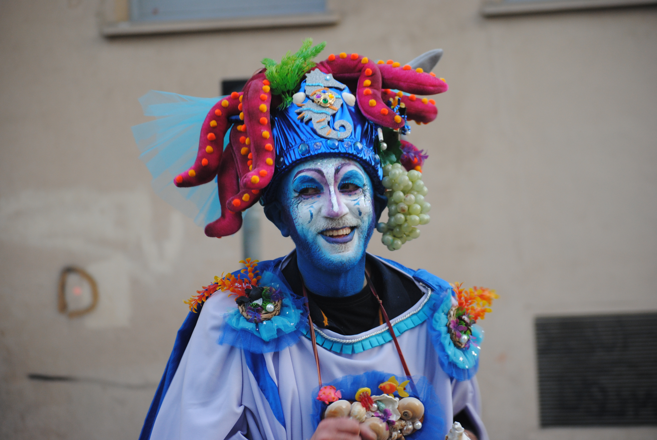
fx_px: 2193
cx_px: 328
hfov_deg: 17.0
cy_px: 220
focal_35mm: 120
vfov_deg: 11.5
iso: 250
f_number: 4.2
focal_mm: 80
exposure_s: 1/125
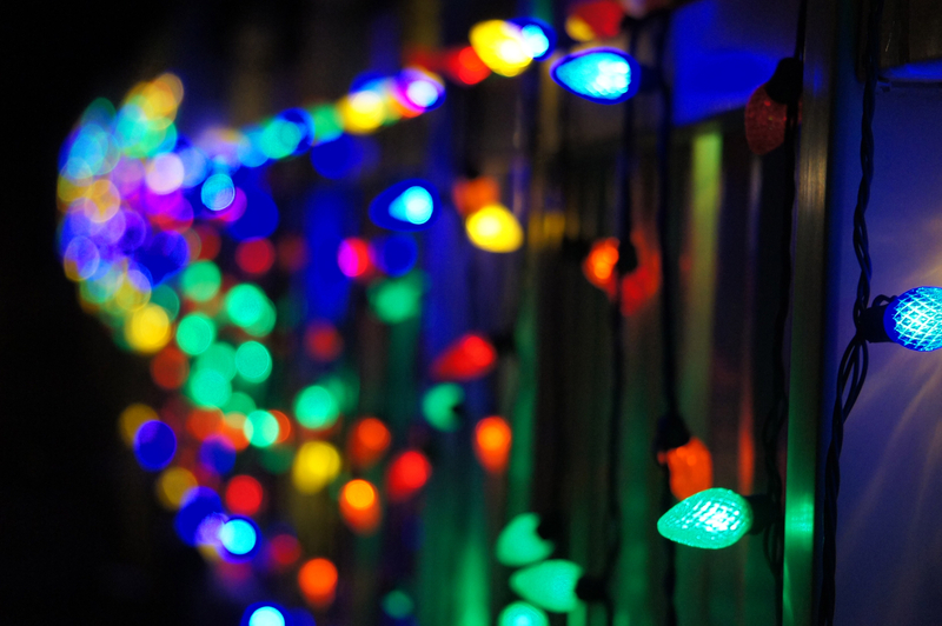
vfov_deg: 7.7
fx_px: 4667
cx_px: 471
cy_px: 313
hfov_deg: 11.5
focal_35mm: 178
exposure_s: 1/30
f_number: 5.6
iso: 1600
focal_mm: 119
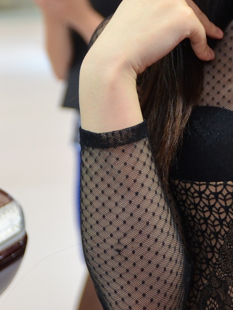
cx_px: 288
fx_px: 1551
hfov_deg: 8.5
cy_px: 4
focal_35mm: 173
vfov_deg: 11.3
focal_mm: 38
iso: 640
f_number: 2.8
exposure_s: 1/800
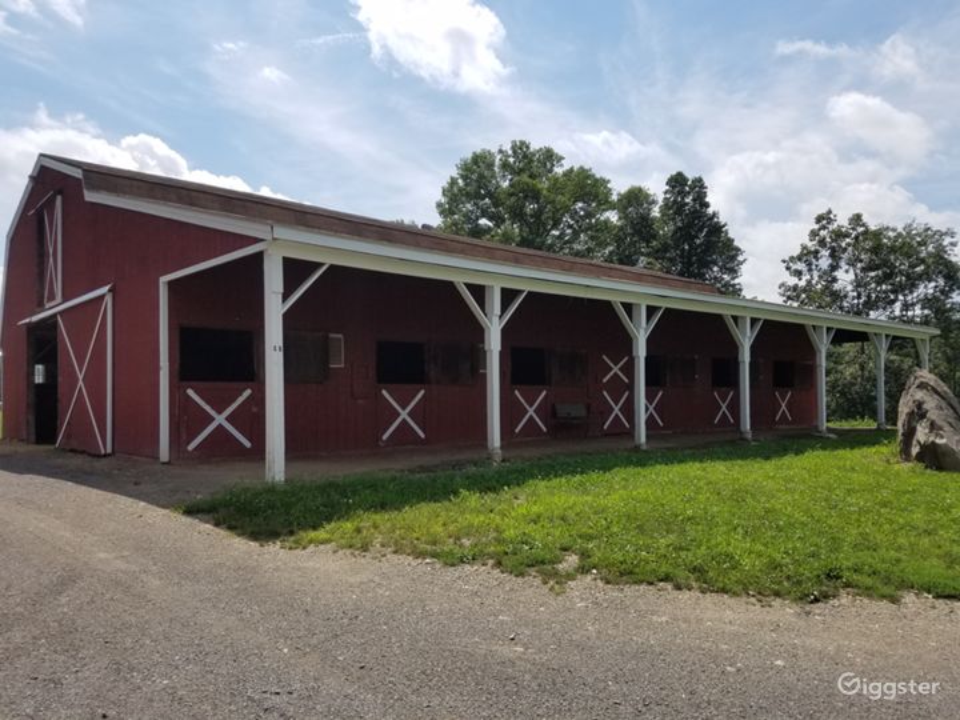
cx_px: 480
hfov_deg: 67.3
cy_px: 360
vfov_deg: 53.1
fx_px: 721
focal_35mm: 26
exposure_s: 1/4224
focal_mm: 4.2
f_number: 1.7
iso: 50
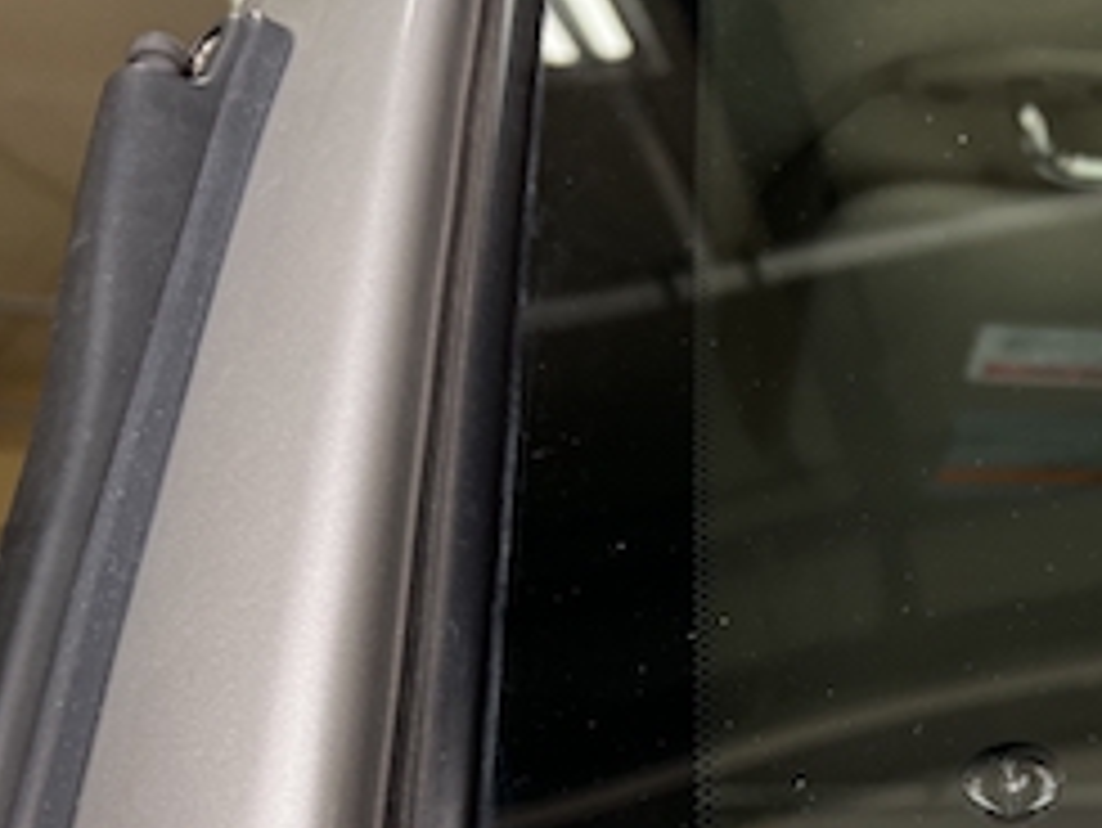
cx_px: 1012
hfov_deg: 35.1
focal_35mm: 51
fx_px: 1624
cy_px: 806
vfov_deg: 27.2
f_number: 1.5
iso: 50
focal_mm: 5.7
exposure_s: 1/407
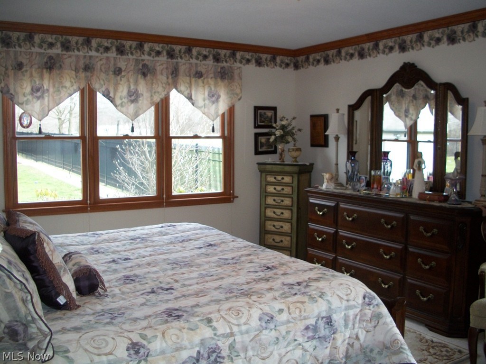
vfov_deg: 40.7
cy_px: 182
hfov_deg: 52.6
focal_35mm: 35
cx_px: 243
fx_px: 491
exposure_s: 1/60
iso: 160
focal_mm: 6.3
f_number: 3.1
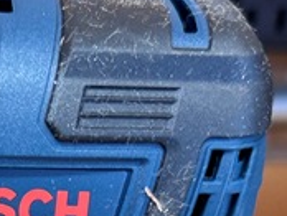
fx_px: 1171
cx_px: -117
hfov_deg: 13.3
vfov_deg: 9.6
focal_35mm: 141
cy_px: 468
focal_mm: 6.76
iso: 200
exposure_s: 1/120
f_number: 1.78
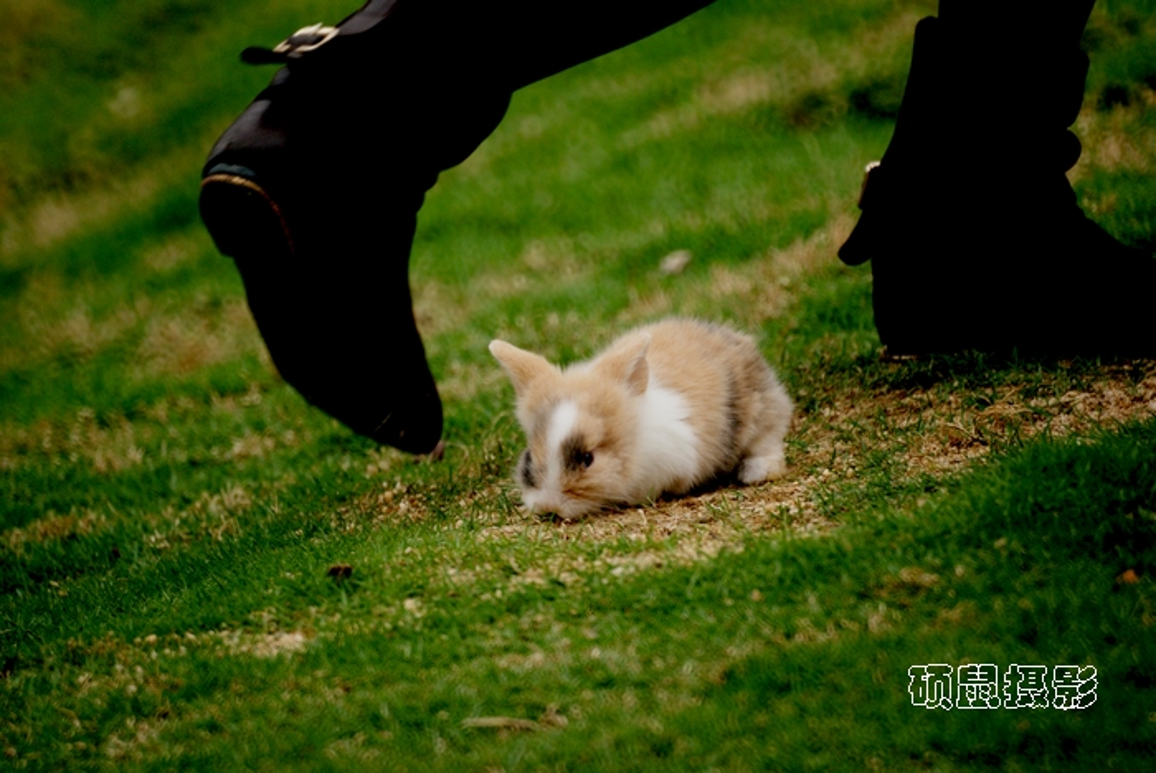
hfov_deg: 2.7
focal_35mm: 750
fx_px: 24103
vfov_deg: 1.8
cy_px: 386
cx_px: 578
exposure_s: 1/320
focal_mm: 500
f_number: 8
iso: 400
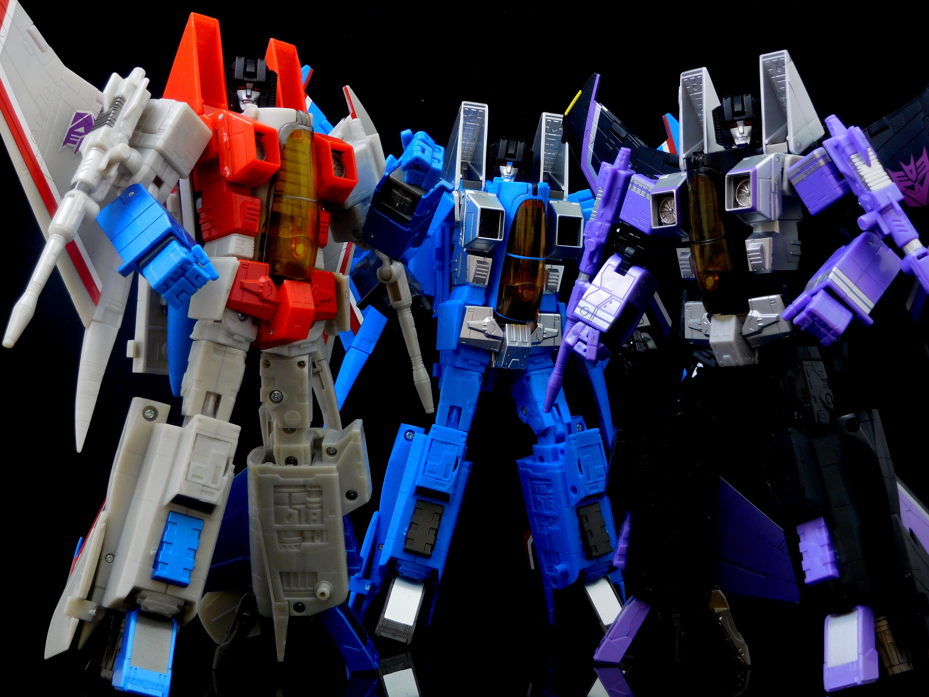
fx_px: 1664
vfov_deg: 23.7
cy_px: 348
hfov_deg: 31.2
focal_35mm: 62
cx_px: 464
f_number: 4.4
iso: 200
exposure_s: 1/1.3
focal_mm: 11.1
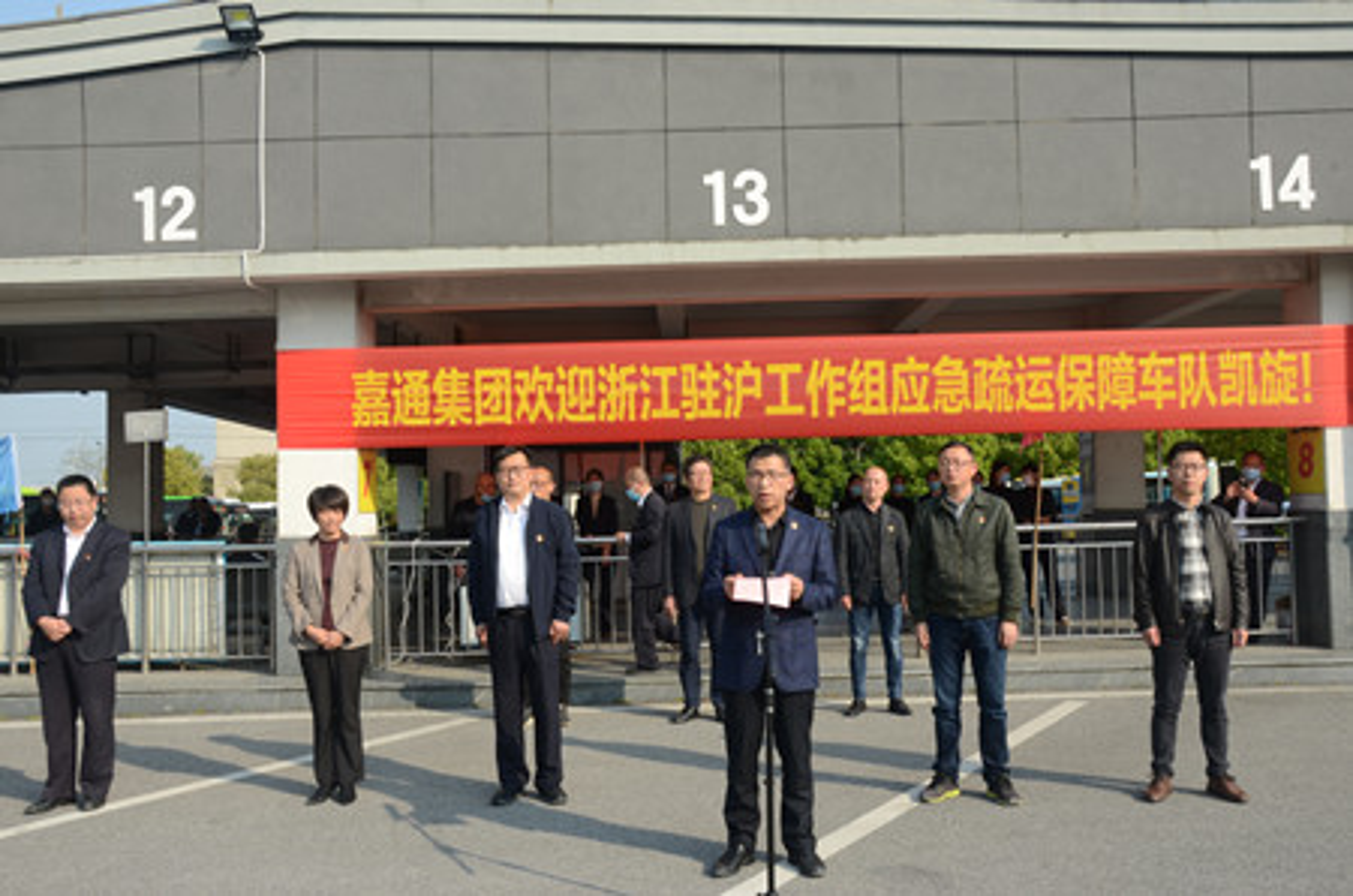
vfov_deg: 39.8
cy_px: 448
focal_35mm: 33
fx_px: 1238
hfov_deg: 57.3
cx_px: 676
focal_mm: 22
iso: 200
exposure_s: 1/160
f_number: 11
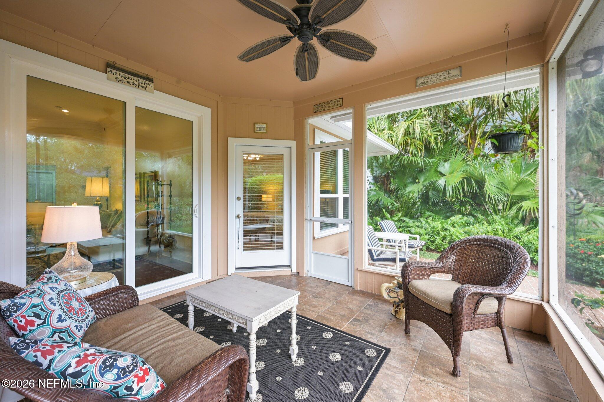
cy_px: 201
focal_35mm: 14
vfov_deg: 81.2
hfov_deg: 104.3
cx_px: 302
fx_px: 235
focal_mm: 14
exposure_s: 1/15
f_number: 8
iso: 400
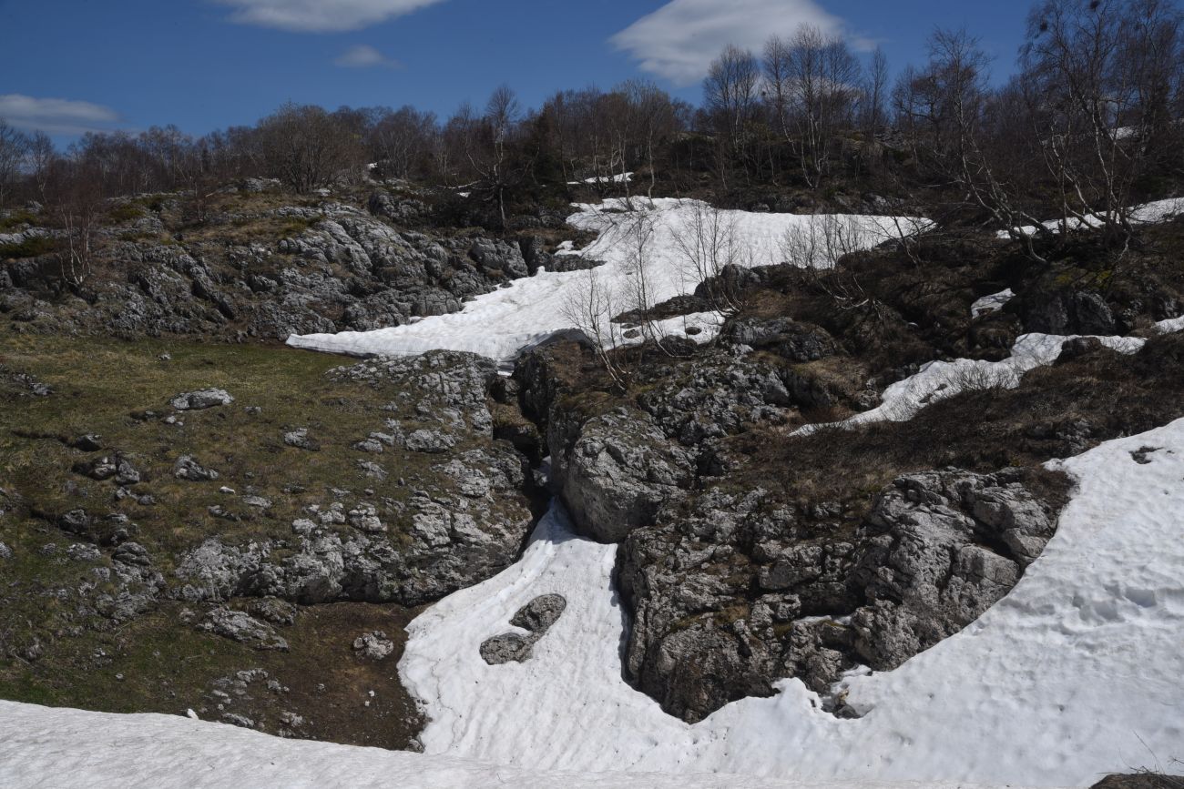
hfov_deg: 58.7
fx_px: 1052
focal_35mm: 32
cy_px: 394
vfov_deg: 41.1
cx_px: 592
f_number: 20
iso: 125
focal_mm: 32
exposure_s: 1/125
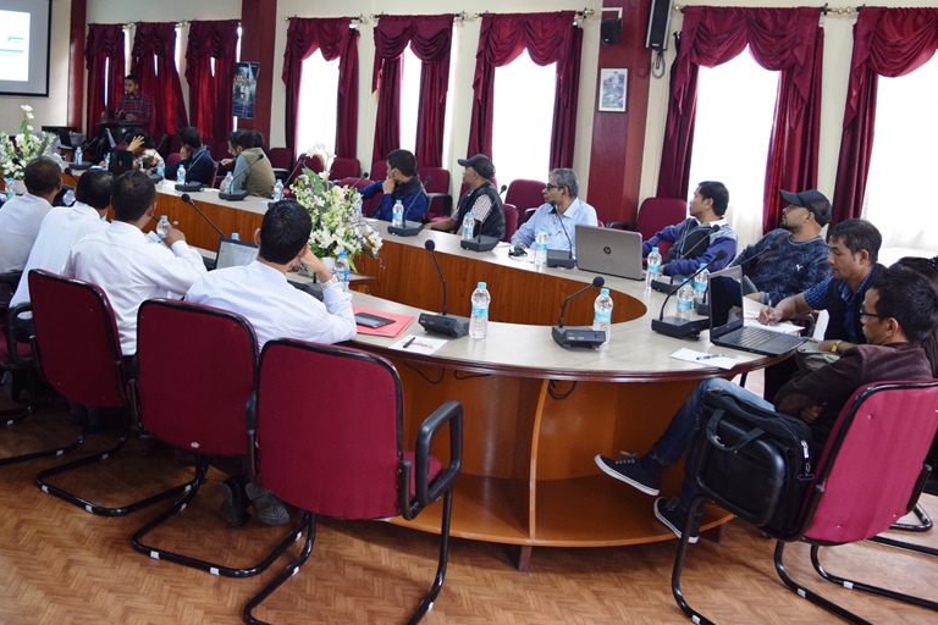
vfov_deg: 36.6
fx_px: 938
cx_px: 359
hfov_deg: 52.6
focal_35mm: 36
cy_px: 222
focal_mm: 18
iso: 1100
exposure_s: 1/60
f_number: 3.5
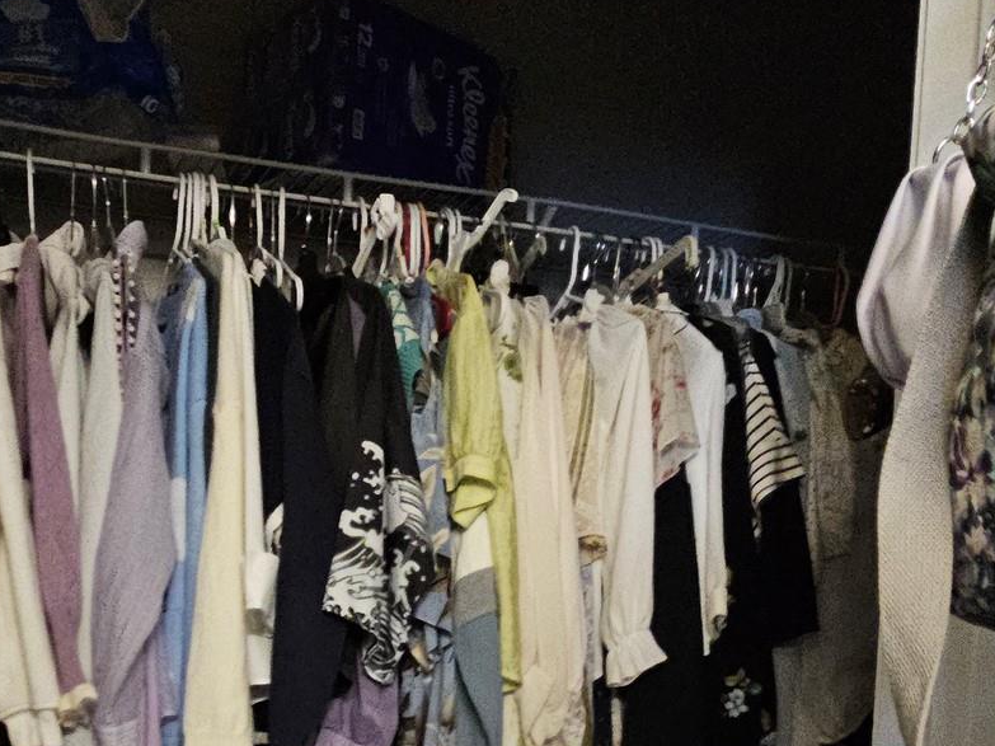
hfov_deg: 51.7
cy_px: 695
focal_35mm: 34
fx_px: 977
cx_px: 253
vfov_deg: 38.4
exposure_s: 1/30
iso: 640
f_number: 2.2
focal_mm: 2.2
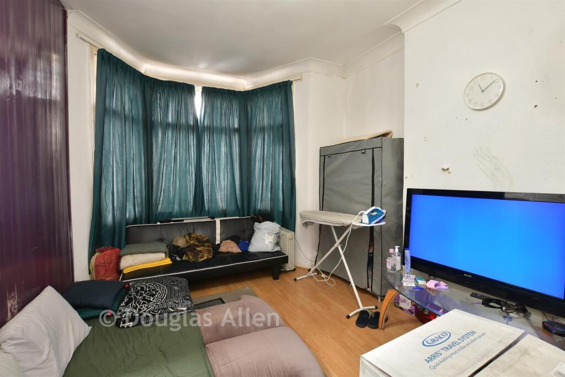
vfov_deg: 77.3
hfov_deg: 100.4
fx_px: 235
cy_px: 188
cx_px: 282
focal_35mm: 15
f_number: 8
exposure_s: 1
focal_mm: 10
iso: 250
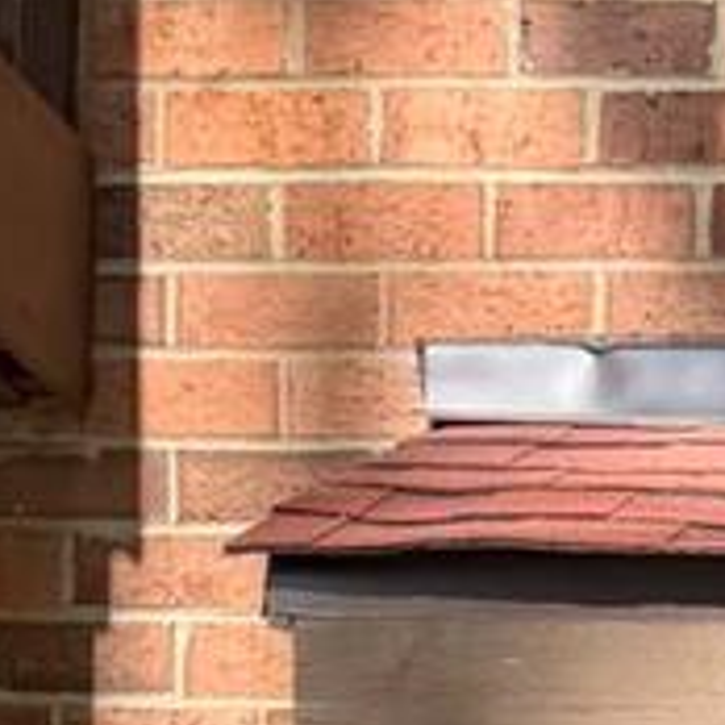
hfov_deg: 8.9
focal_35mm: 187
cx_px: 1312
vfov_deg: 7.7
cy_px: 2425
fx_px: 4431
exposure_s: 1/1366
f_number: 1.78
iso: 80
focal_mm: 6.76
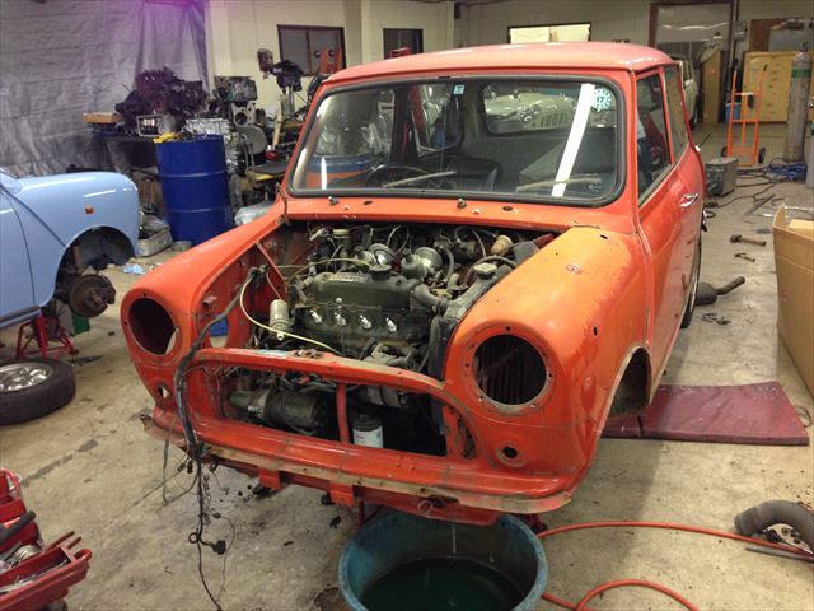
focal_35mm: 33
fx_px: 776
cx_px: 407
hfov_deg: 55.4
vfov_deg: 42.9
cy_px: 306
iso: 250
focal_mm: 4.12
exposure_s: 1/20
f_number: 2.4
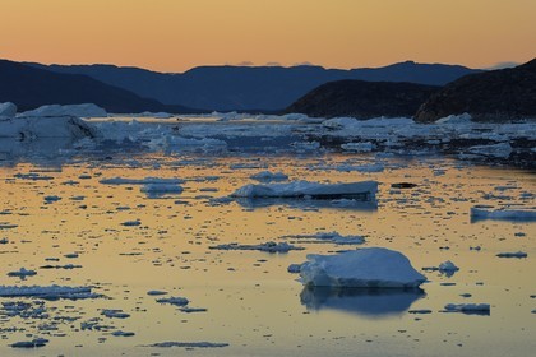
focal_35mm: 200
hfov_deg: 10.3
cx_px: 268
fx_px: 2978
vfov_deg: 6.9
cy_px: 178
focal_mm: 200
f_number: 8
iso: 400
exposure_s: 1/160
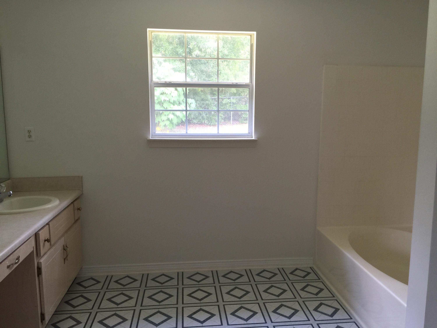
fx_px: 366
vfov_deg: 48.2
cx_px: 218
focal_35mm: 29
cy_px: 164
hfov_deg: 61.7
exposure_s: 1/30
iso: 32
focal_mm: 4.15
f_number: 2.2
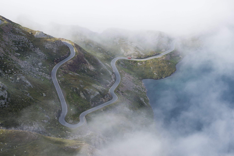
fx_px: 618
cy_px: 78
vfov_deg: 14.4
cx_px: 117
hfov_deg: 21.5
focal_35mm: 95
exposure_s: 1/160
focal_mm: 95
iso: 100
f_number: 8
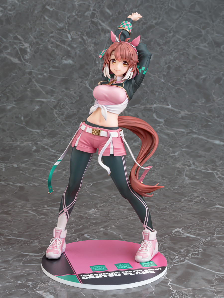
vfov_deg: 37.5
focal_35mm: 51
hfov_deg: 28.6
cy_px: 149
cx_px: 112
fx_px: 440
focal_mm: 64
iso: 200
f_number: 22
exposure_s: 1/100
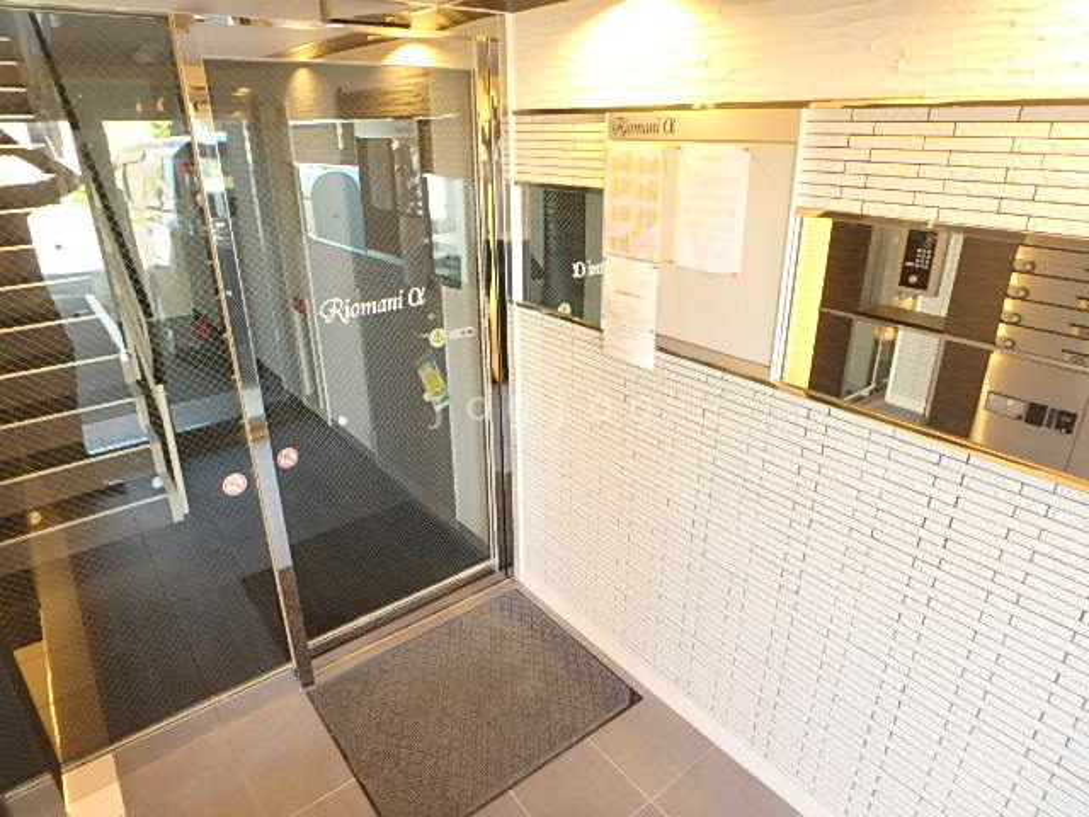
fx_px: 661
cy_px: 408
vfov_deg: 63.4
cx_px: 544
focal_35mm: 21
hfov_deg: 79.0
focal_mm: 3.7
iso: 500
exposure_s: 1/30
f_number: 3.5
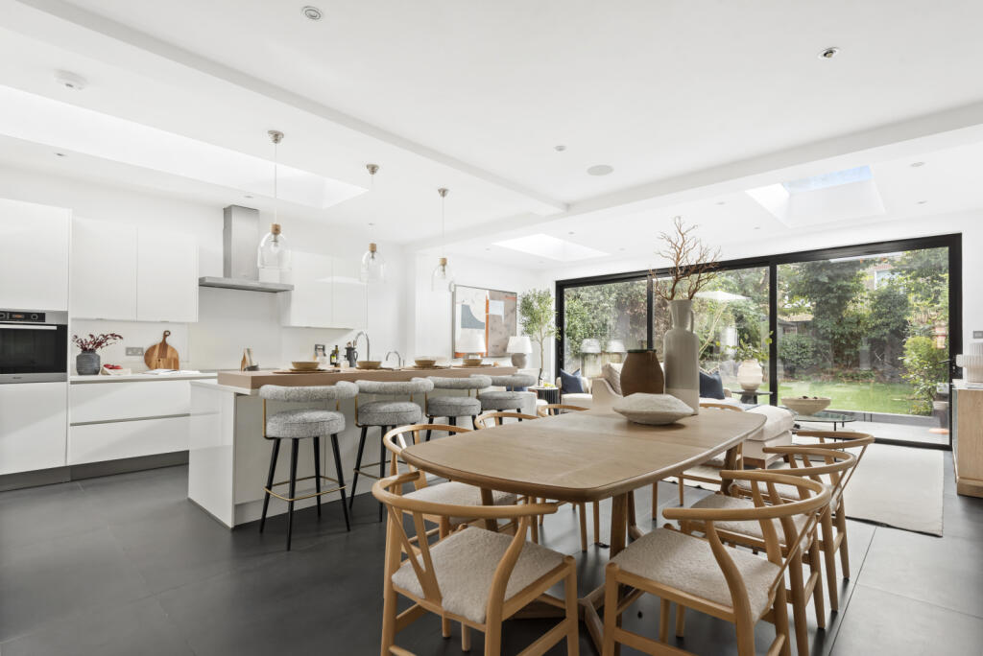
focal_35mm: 17
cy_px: 328
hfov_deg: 93.2
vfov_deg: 70.5
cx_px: 492
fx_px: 464
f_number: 10
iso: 280
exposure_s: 1/5
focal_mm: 17
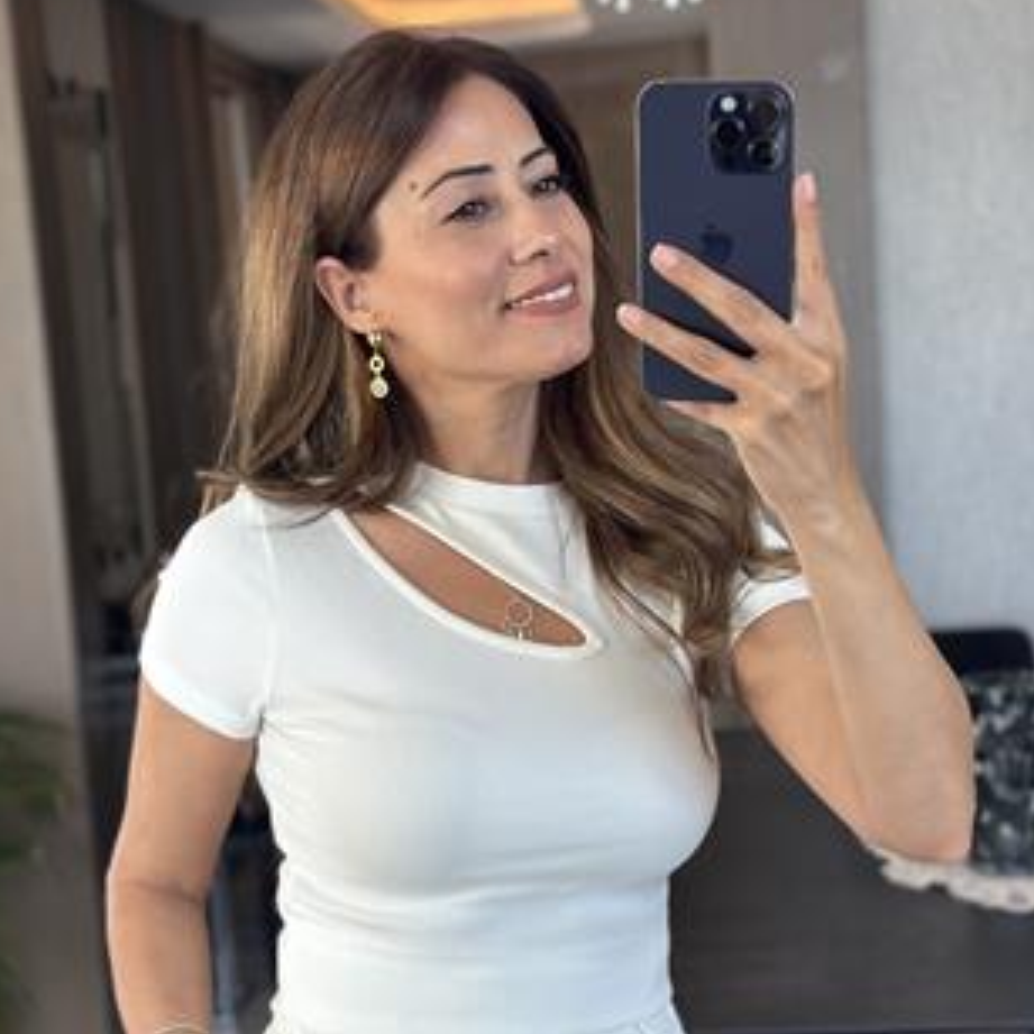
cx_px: 498
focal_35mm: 70
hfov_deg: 24.7
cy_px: 704
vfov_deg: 24.5
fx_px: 2366
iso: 125
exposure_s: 1/150
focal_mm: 6.86
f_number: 1.78
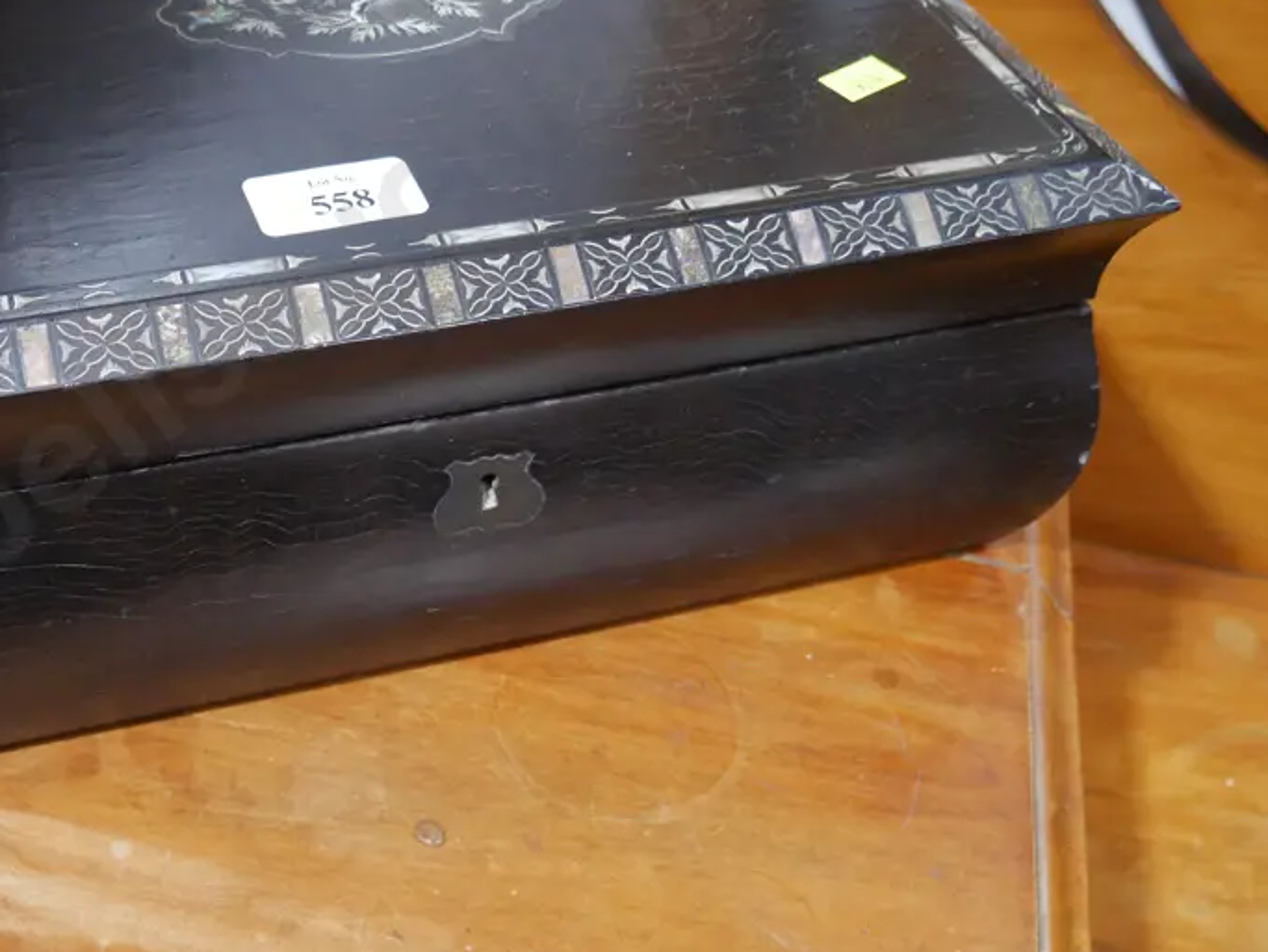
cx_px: 358
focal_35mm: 51
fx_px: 1869
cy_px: 244
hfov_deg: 36.8
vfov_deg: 28.2
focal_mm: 17
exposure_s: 1/60
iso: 1250
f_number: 4
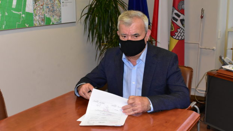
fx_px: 297
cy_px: 66
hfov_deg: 42.9
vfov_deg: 24.9
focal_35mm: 48
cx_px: 118
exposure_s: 1/320
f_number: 8
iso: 4000
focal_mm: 30
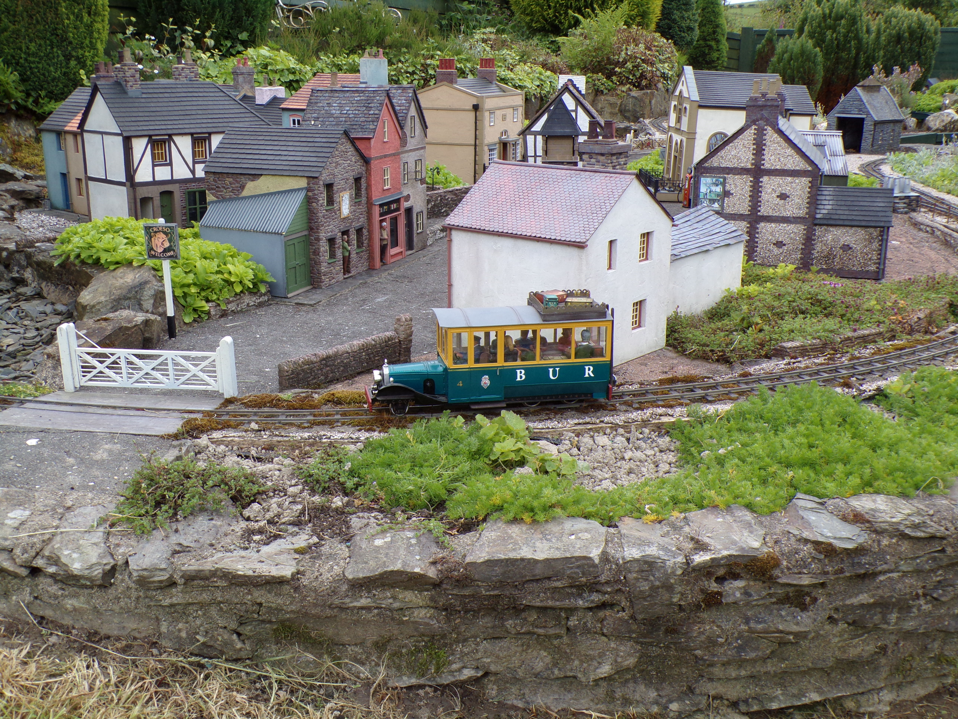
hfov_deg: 50.1
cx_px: 479
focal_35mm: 37
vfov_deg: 38.7
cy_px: 360
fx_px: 1024
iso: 80
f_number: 4.9
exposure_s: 1/150
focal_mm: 6.6
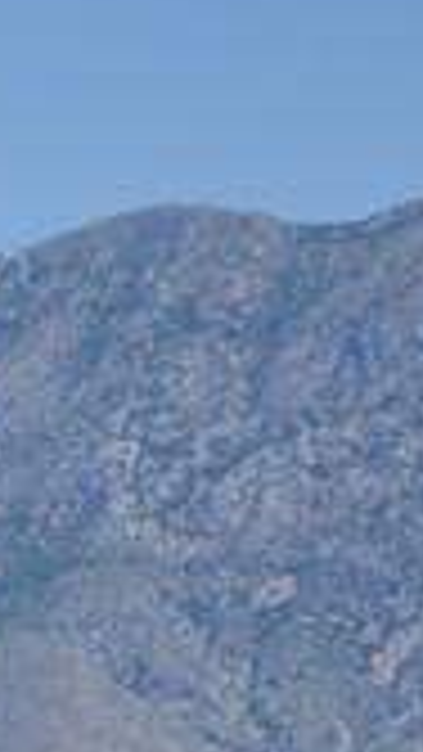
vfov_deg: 5.2
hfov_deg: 2.9
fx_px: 8241
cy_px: 1058
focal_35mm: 414
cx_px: -495
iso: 100
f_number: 5.6
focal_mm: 55
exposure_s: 1/500
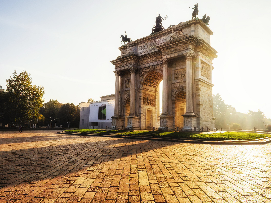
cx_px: 131
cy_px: 101
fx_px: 180
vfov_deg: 58.9
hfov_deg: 73.9
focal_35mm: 23
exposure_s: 1/500
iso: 200
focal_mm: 14
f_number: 7.1
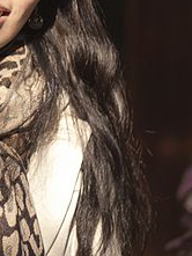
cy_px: -19
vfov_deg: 7.0
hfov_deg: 5.2
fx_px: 2084
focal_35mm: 282
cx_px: -161
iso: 200
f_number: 1.4
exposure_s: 1/8000
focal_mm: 50
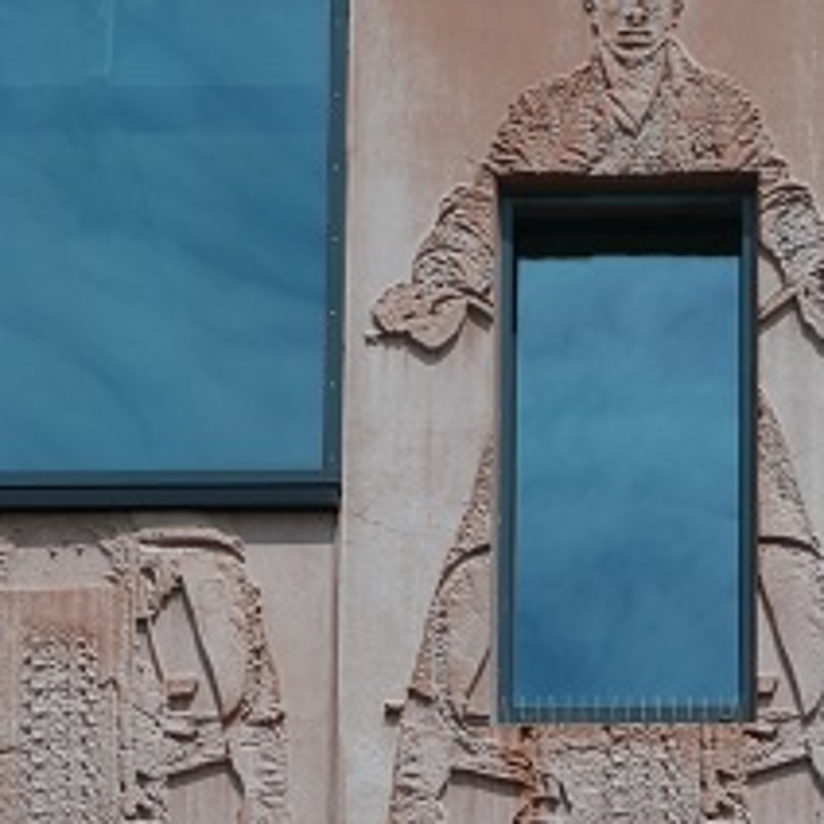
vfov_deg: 5.3
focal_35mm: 323
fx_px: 8698
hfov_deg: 5.4
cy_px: 1767
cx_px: 676
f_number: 8
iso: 100
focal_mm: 55
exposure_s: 1/250
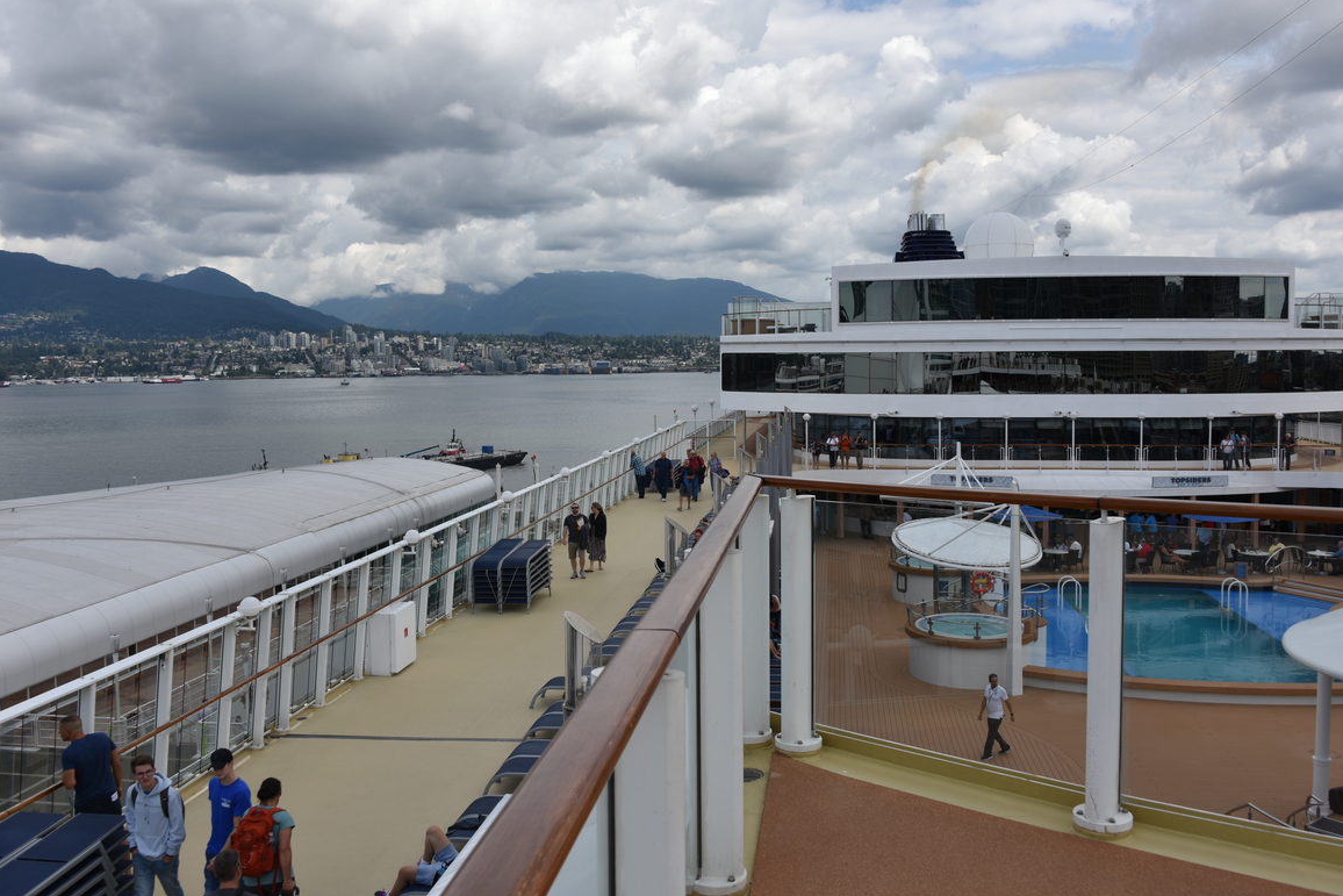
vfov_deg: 42.3
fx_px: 1157
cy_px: 418
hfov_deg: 60.3
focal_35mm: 31
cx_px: 690
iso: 100
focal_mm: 28
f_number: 9
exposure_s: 1/320
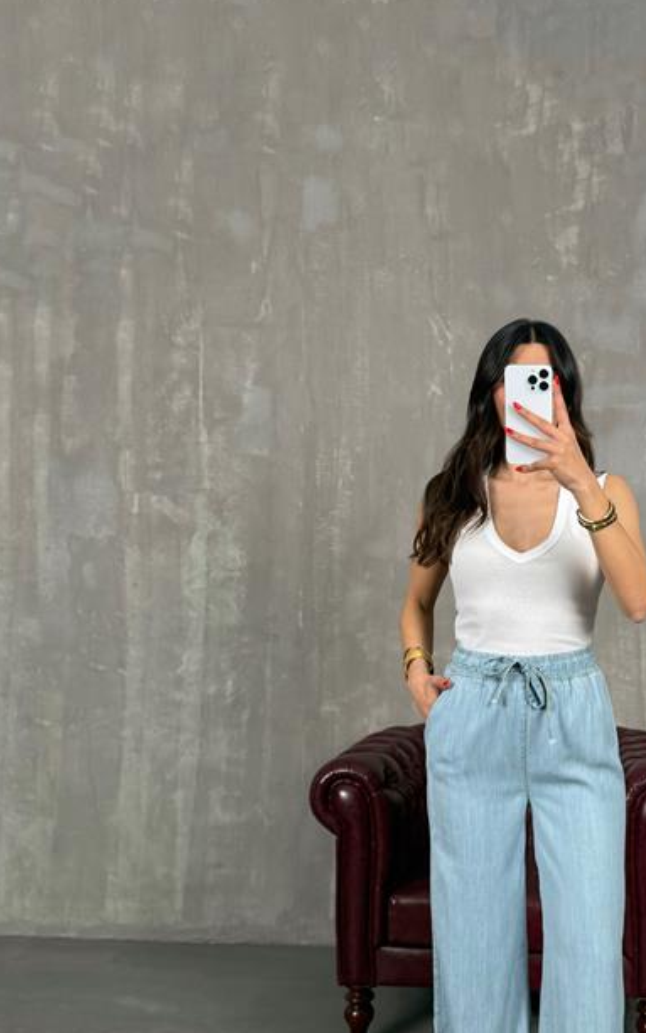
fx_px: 1099
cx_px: 532
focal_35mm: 39
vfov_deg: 50.3
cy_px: 566
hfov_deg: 31.8
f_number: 1.78
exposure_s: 1/121
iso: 125
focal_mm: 6.76
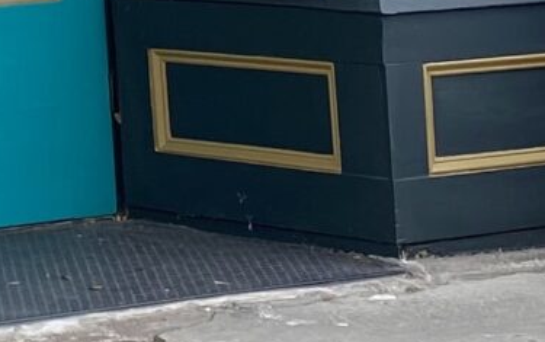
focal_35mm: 188
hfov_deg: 10.8
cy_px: -488
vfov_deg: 6.6
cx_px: -263
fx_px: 2794
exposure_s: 1/179
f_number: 1.8
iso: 32
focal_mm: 4.25
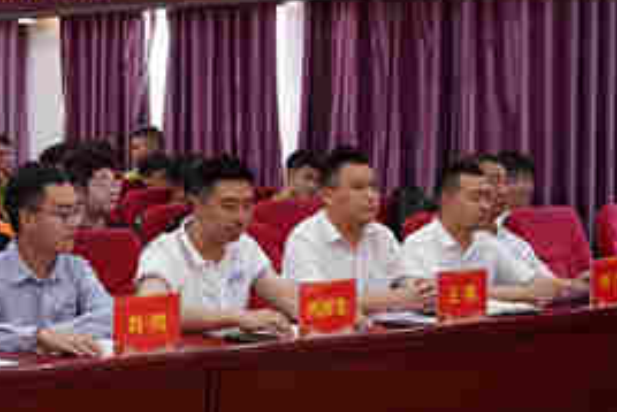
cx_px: 145
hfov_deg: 21.2
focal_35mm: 95
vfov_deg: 14.3
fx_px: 1629
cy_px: 81
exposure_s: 1/100
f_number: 3.5
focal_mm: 34
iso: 1000
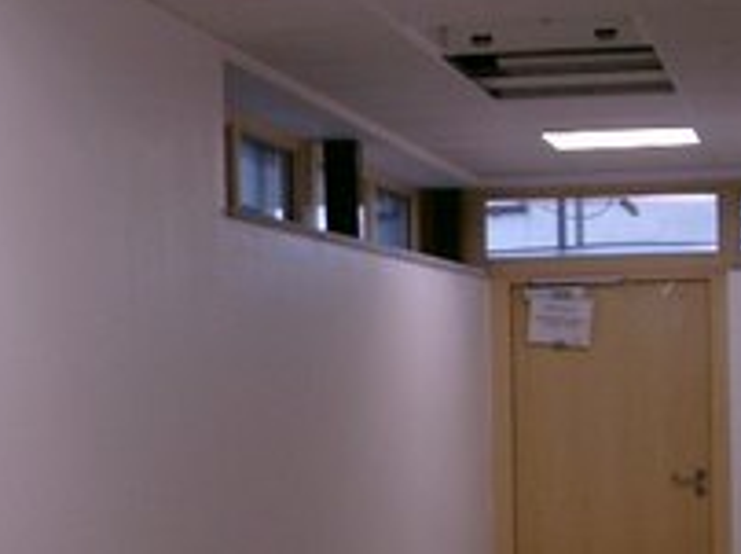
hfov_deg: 17.7
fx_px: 2352
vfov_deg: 13.4
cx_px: 139
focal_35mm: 110
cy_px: 455
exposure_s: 1/125
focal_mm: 7.6
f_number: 2.6
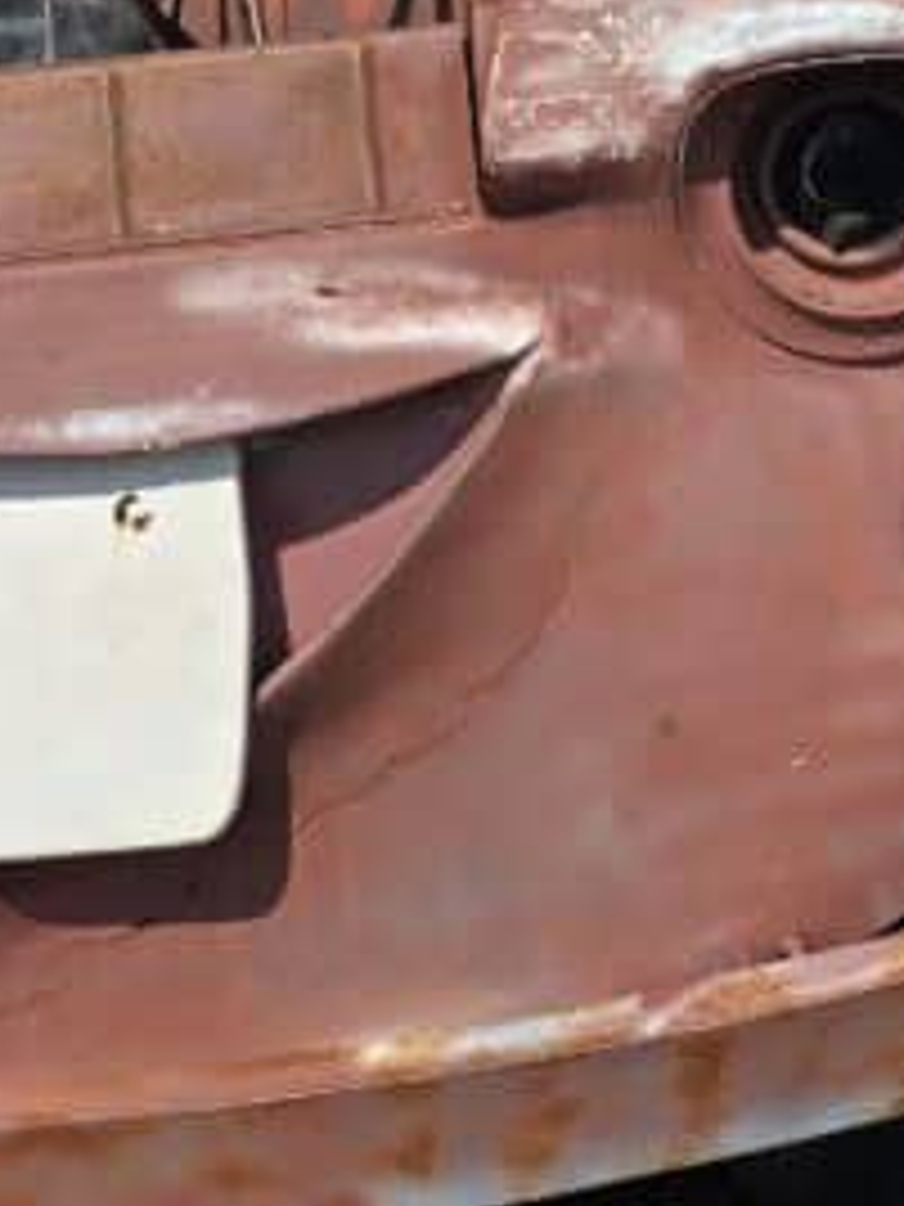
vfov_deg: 21.8
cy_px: 126
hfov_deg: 16.7
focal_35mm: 88
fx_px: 3064
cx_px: 180
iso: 12
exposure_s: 1/1208
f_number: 1.7
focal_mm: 6.3
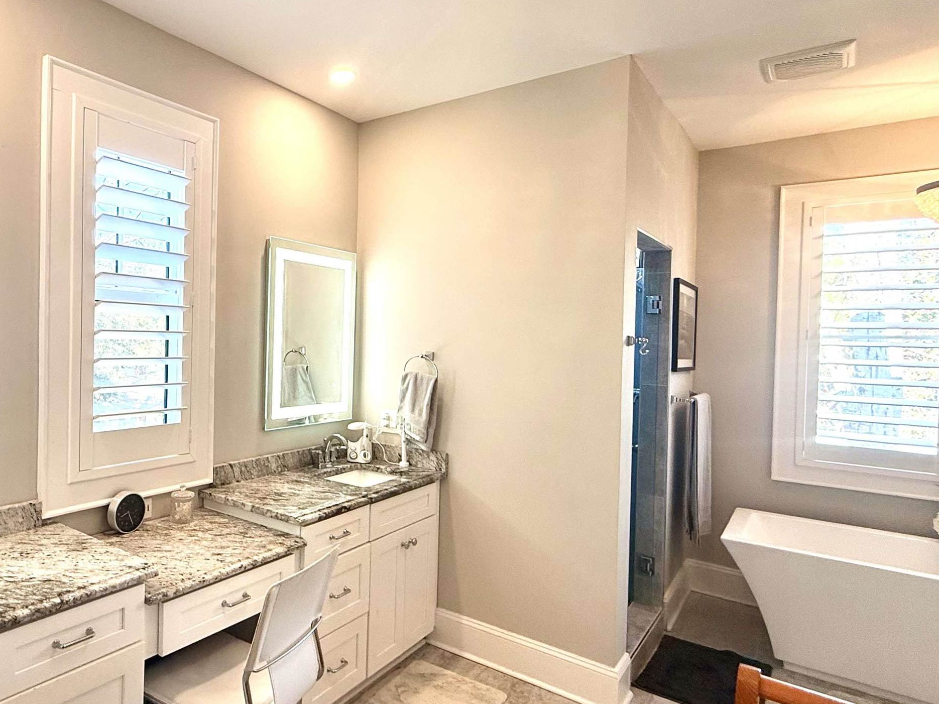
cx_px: 259
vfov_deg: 58.9
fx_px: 624
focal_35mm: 23
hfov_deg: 70.0
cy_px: 347
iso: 100
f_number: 2.2
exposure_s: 1/120
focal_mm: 2.22
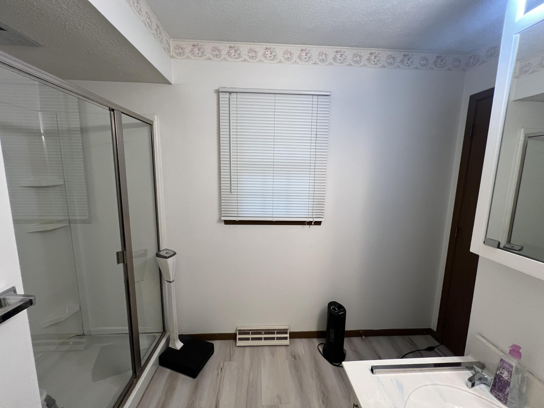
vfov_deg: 89.9
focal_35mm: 13
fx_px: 204
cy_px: 204
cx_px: 272
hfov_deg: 106.2
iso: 200
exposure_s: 1/120
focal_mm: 1.57
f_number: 1.8
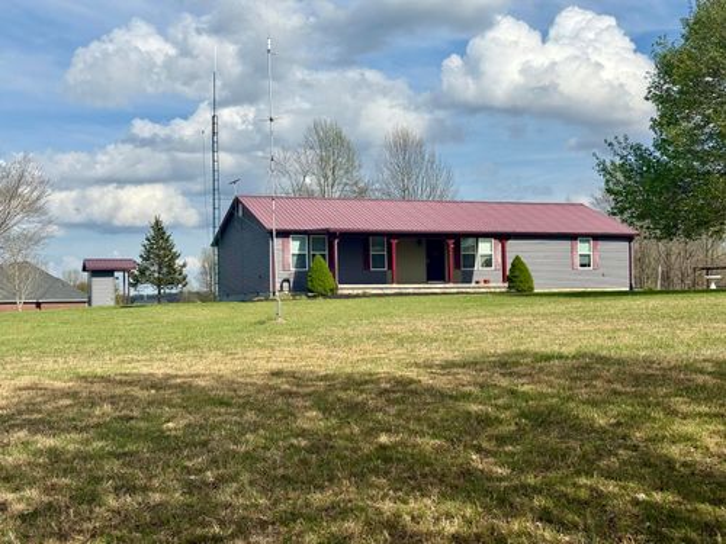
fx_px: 1007
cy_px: 272
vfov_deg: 30.3
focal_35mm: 48
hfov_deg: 39.7
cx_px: 363
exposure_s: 1/7143
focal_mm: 6.76
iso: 64
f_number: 1.78
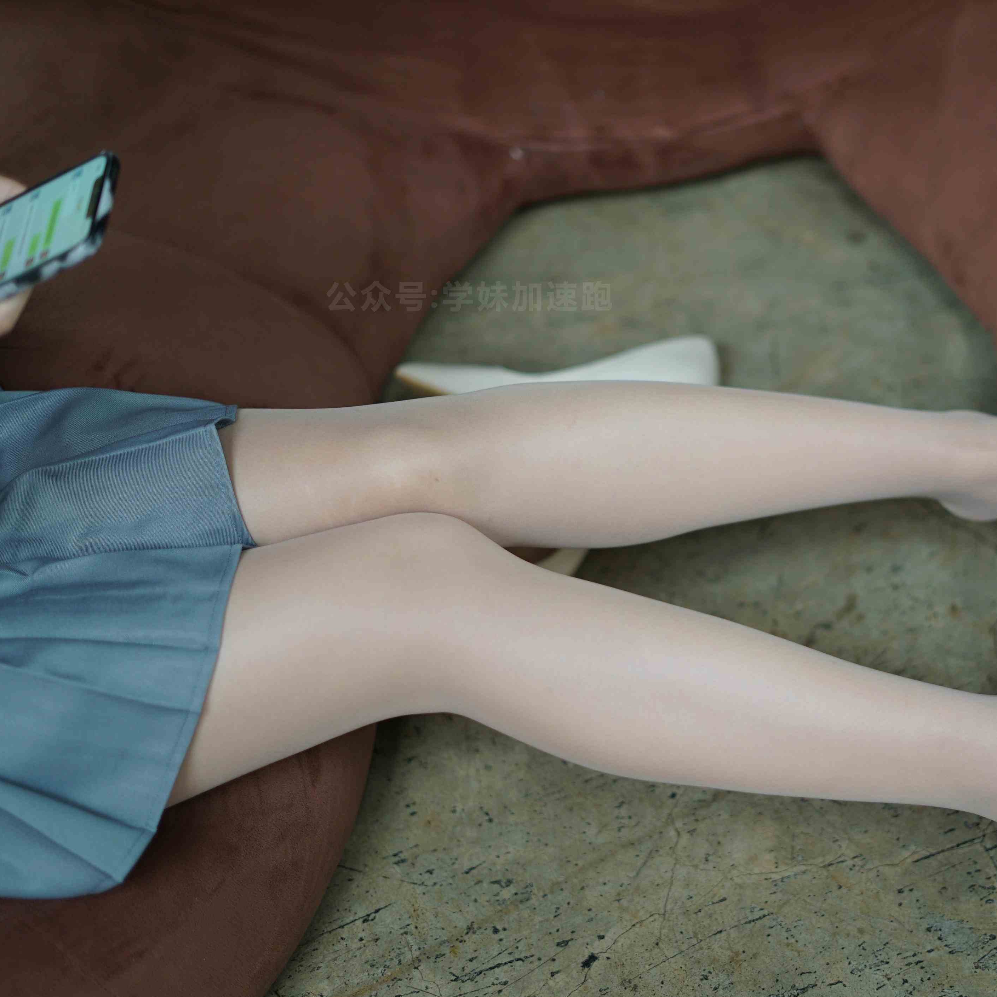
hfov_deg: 26.7
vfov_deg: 26.9
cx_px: 687
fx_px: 2085
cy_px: 501
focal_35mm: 64
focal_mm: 50
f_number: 1.8
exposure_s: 1/80
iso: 200
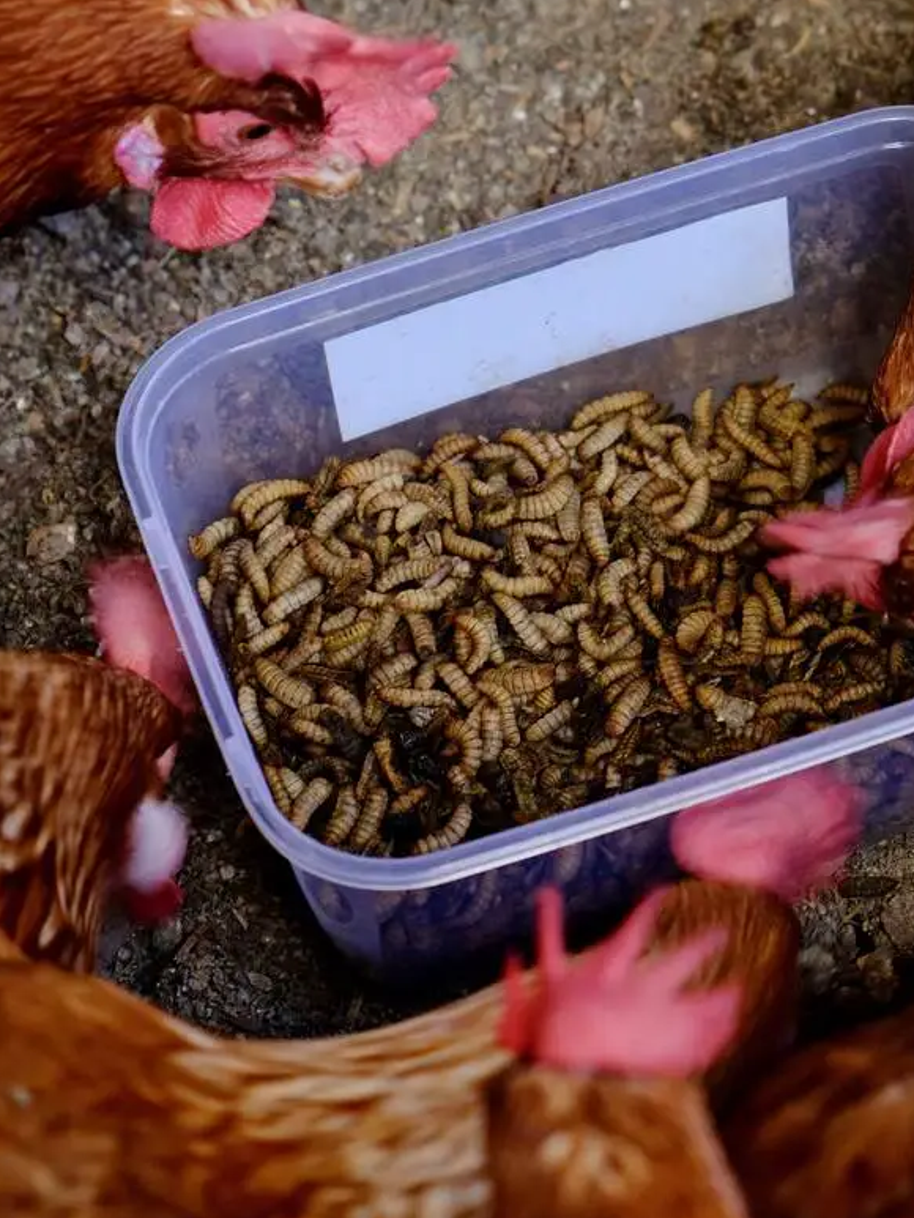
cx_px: 593
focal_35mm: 129
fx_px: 4540
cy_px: 593
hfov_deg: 11.5
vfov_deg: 15.3
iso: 800
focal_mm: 55
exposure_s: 1/60
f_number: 4
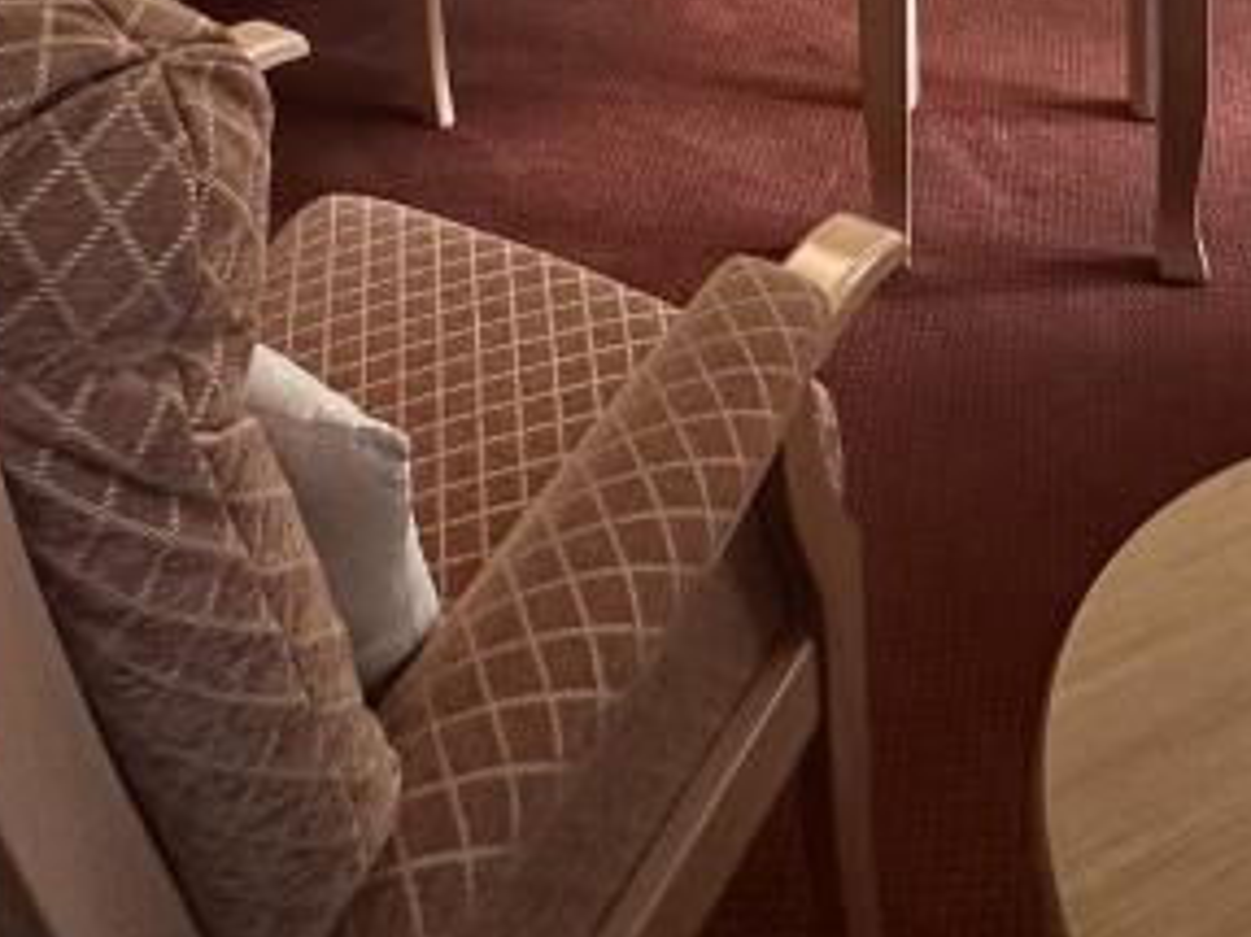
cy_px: -732
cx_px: 702
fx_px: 1806
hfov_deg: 38.1
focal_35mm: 50
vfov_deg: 20.7
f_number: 2.2
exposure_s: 1/99
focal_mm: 2.22
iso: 200
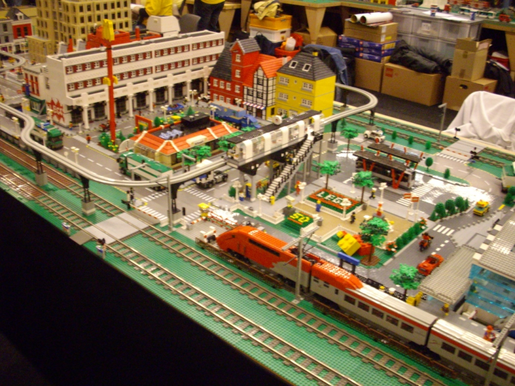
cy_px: 193
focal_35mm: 37
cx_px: 258
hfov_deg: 50.1
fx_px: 550
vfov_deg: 38.7
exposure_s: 1/10
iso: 400
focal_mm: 6.2
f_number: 2.8
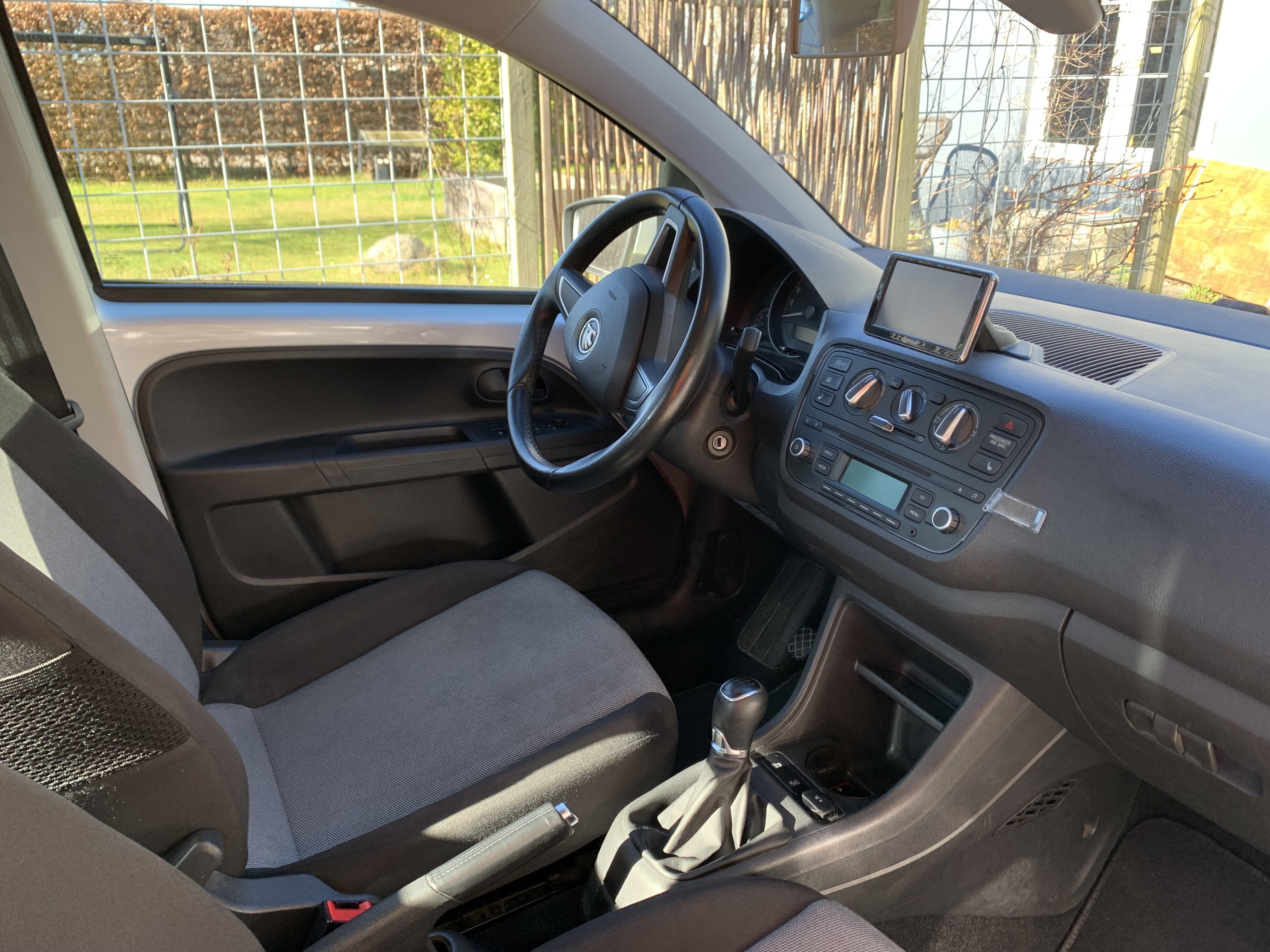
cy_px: 476
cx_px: 635
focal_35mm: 26
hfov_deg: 67.3
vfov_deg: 53.1
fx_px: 954
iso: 40
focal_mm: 4.25
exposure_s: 1/121
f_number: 1.8
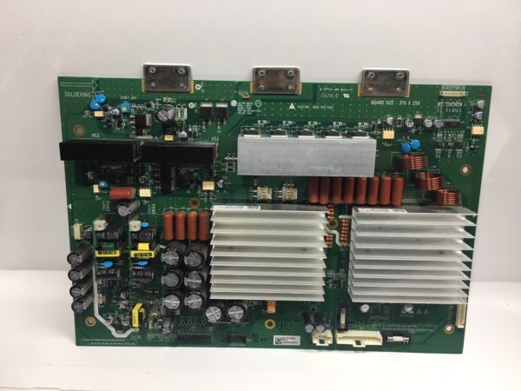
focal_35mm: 29
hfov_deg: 61.7
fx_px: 436
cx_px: 260
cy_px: 196
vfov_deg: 48.2
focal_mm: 4.15
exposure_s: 1/30
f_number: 2.2
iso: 25
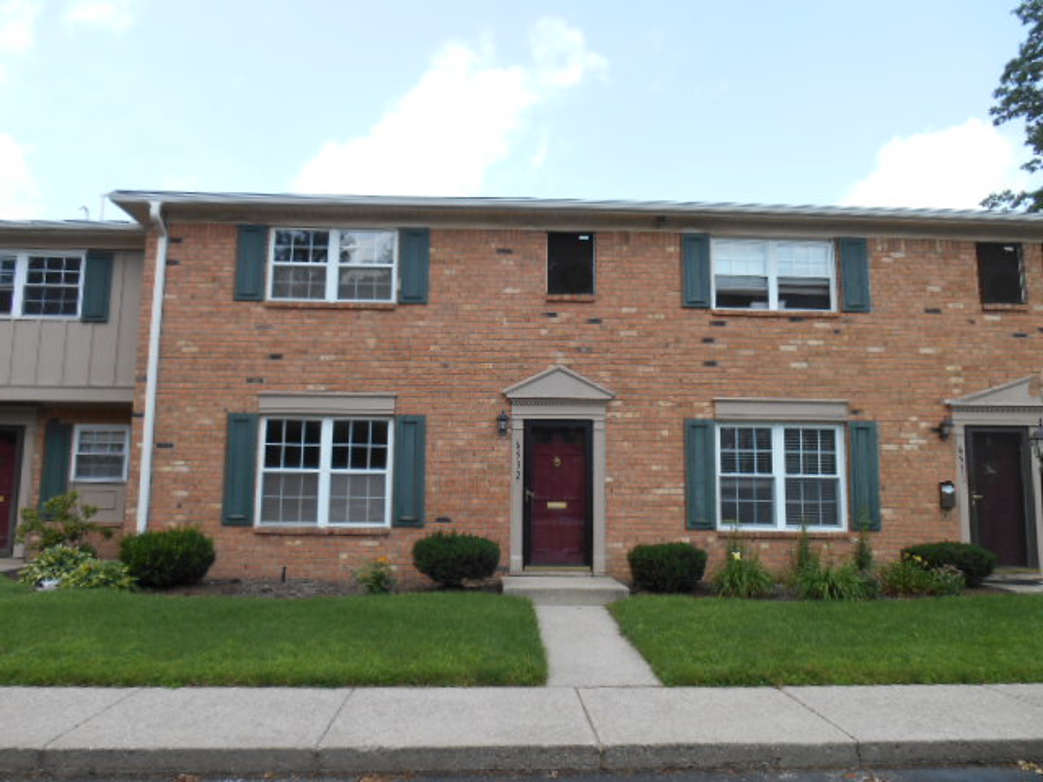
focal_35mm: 26
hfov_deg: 67.3
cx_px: 522
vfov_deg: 53.1
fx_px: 783
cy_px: 391
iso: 80
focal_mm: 4.7
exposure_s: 1/400
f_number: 3.4
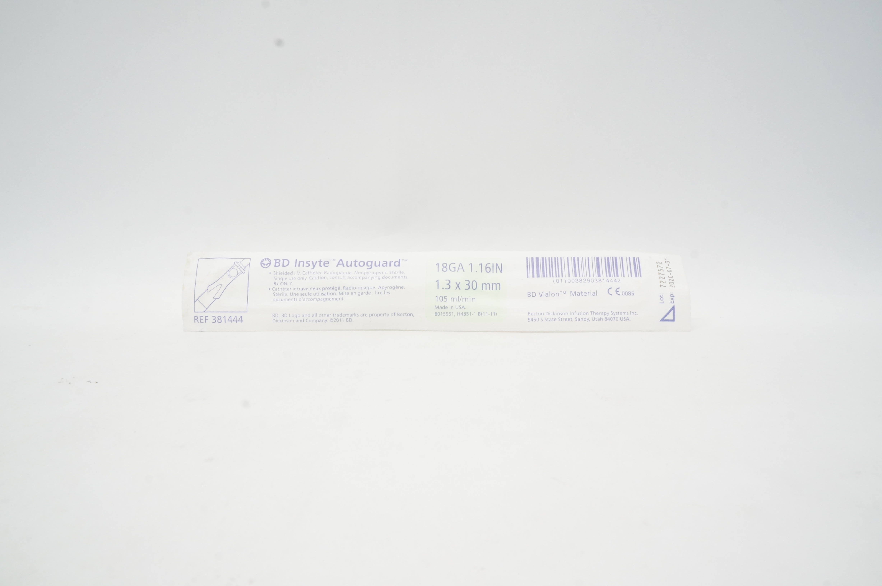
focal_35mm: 27
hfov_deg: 67.4
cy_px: 293
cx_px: 441
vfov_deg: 47.8
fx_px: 661
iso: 800
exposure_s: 1/13
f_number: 16
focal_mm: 18
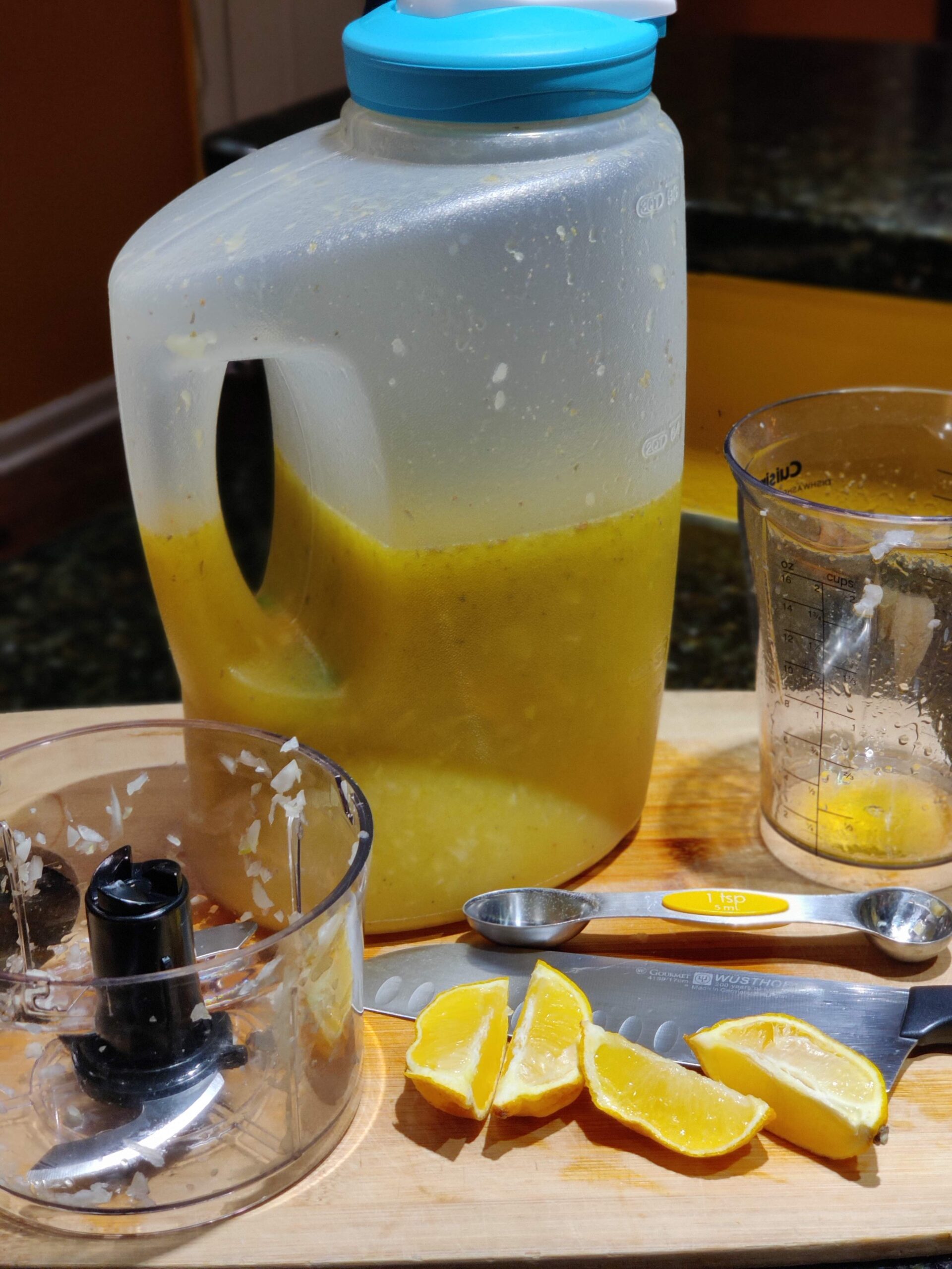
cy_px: 634
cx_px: 476
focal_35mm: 66
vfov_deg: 29.4
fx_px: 2420
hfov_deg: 22.3
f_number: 2.2
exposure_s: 1/50
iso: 250
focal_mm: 6.22
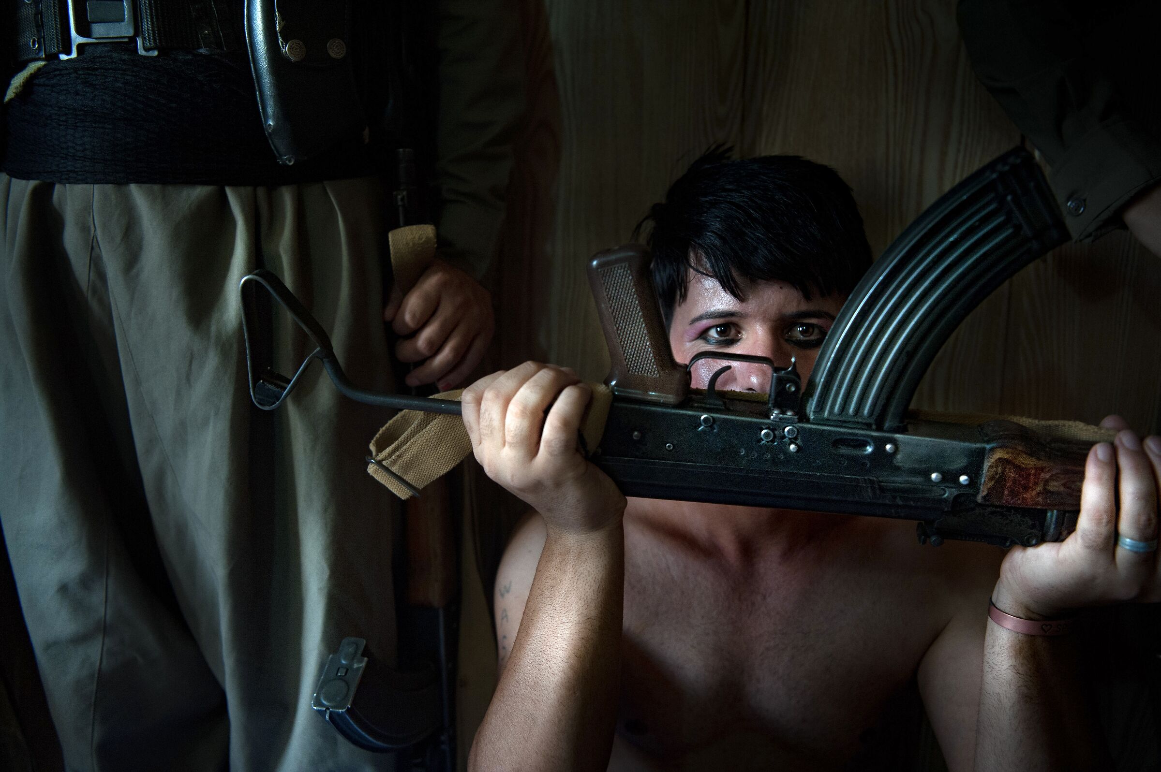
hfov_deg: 55.8
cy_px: 386
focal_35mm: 34
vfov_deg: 38.8
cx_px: 580
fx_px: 1096
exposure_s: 1/160
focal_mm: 34
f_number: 2.8
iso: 1600
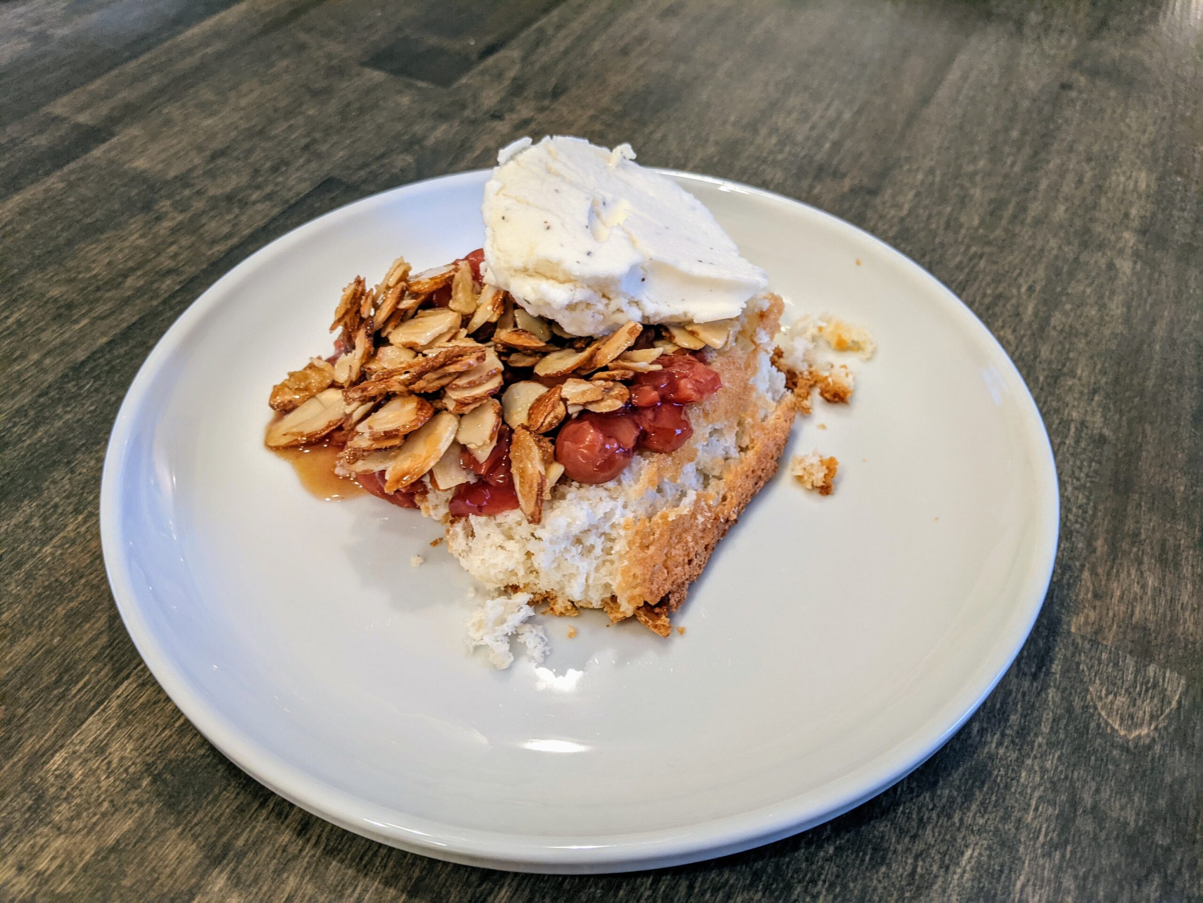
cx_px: 602
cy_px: 452
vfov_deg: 51.4
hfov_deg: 65.3
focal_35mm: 27
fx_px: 938
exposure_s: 1/30
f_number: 1.8
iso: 220
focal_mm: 4.44
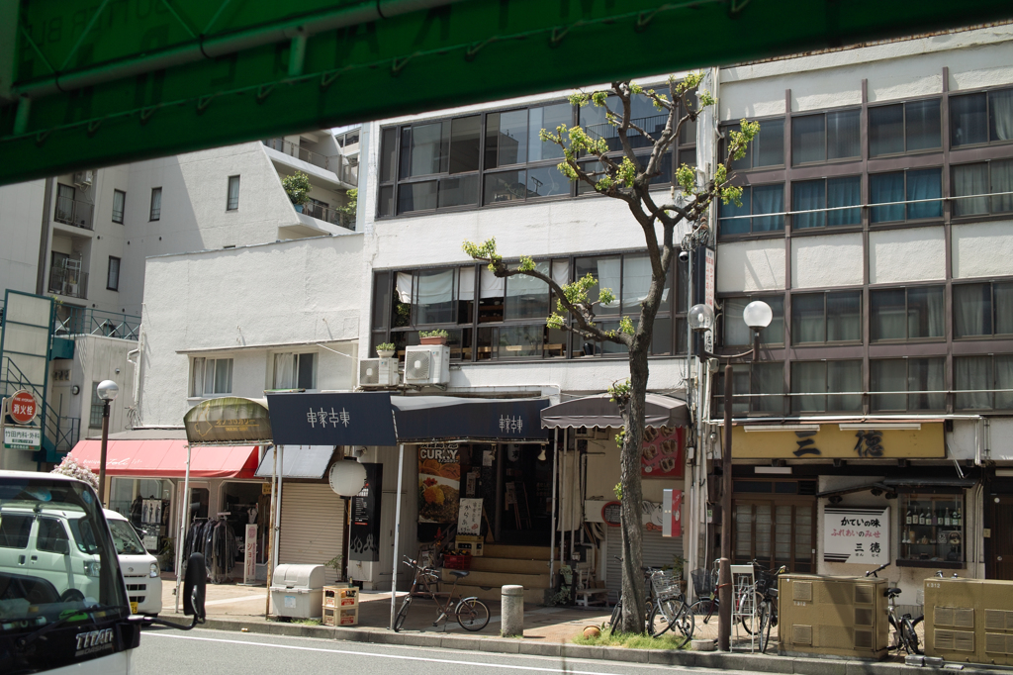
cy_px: 338
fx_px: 1153
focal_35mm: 41
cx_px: 506
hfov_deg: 47.4
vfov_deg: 32.6
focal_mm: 24.2
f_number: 2.8
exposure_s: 1/800
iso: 100
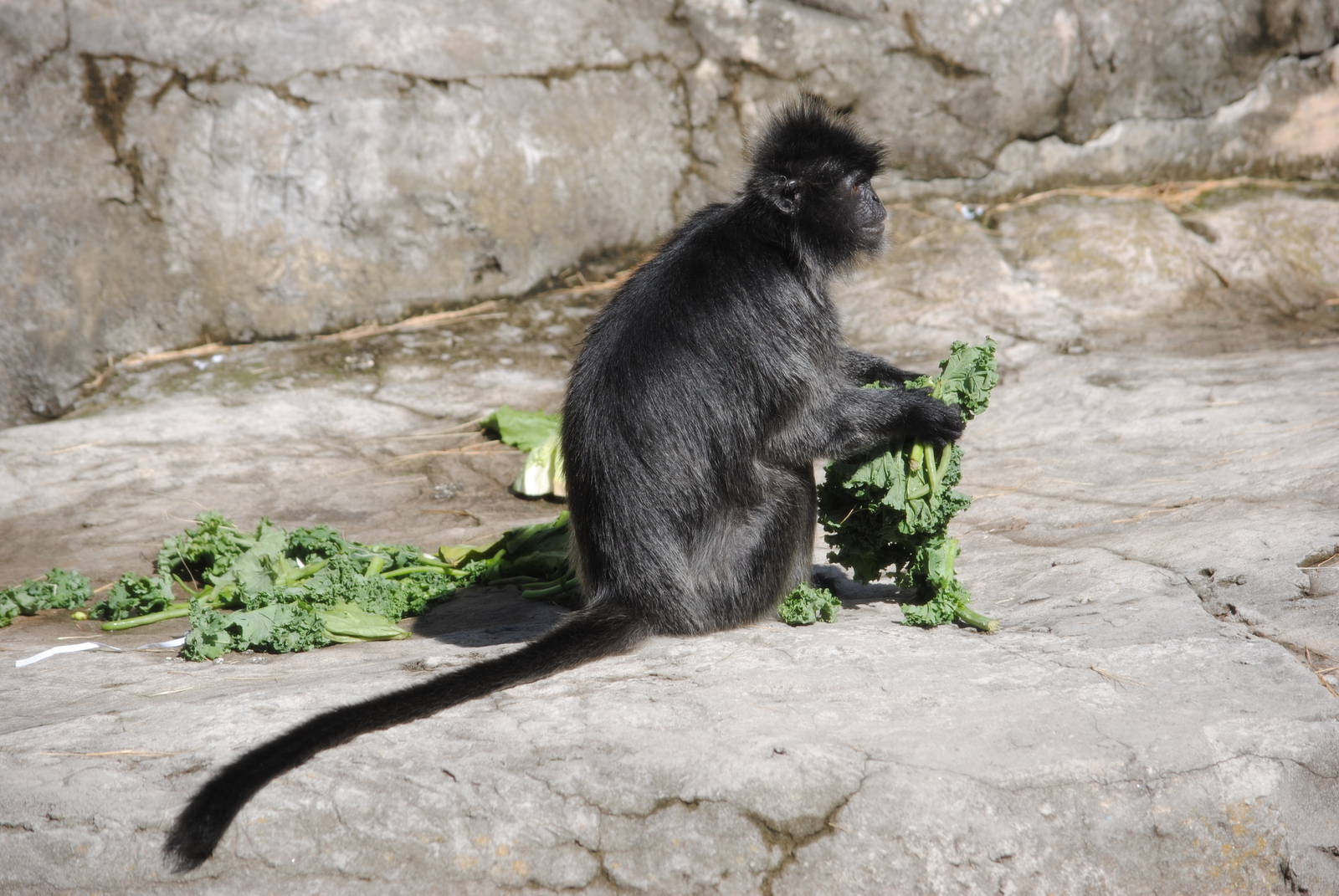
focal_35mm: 180
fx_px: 6703
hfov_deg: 11.4
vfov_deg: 7.7
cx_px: 670
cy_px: 448
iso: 125
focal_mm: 120
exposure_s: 1/500
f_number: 5.6
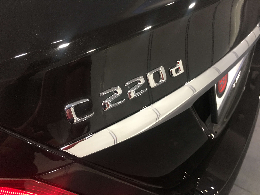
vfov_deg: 48.2
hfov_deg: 61.7
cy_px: 98
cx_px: 130
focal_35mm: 29
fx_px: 218
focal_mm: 4.15
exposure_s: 1/10
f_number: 2.2
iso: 100
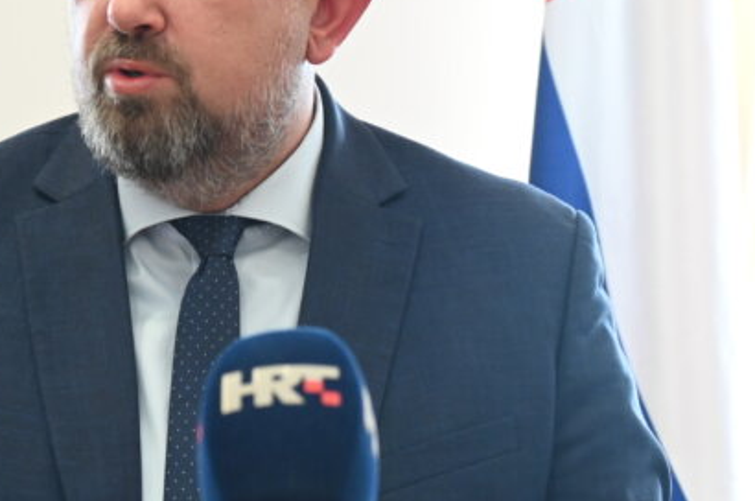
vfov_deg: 10.5
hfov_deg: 15.7
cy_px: 275
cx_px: 208
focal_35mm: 130
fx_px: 2722
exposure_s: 1/60
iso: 3600
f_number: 5.6
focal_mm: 52
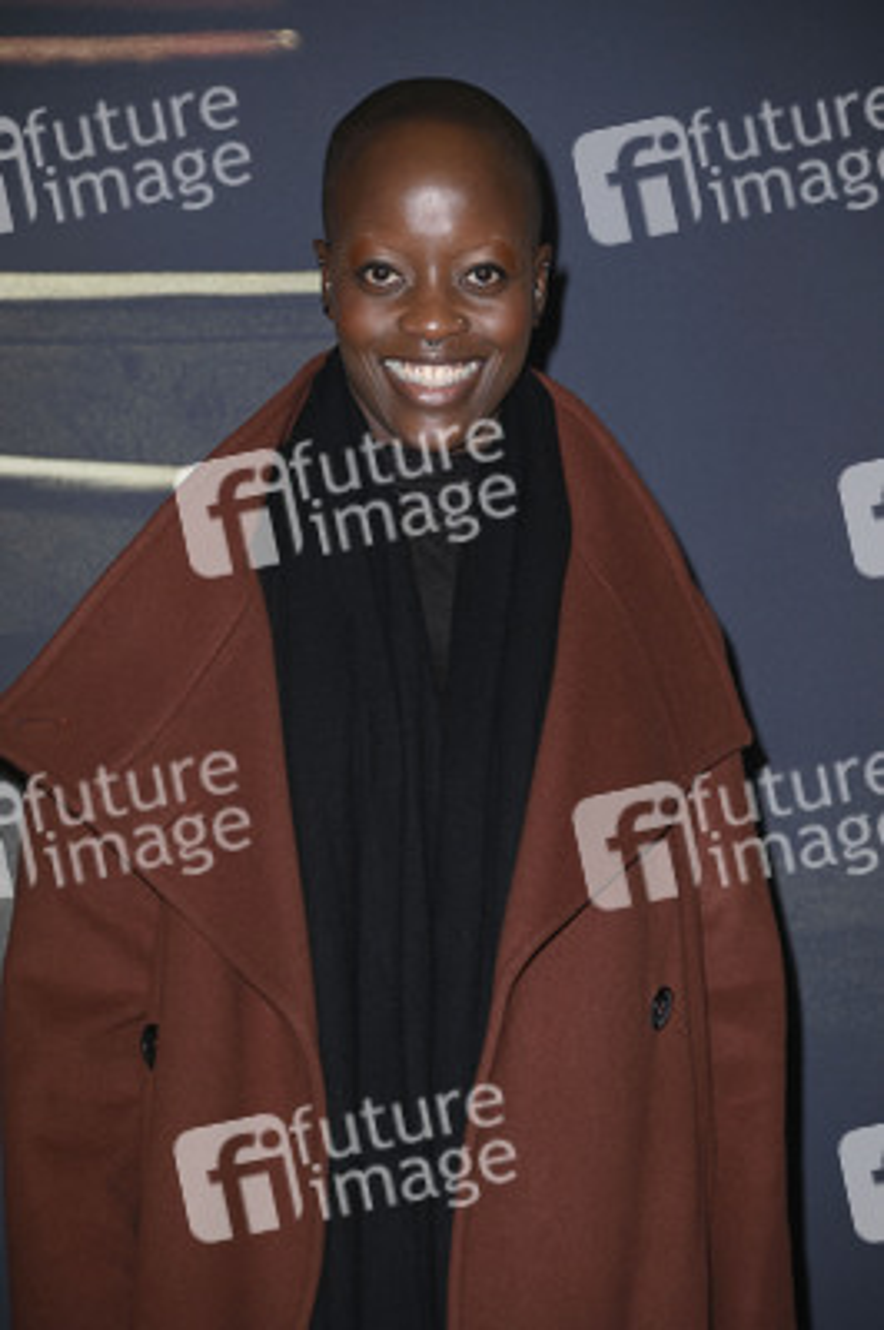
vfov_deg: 15.2
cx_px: 442
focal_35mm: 135
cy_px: 665
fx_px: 4981
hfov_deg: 10.1
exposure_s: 1/250
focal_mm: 135
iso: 400
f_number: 5.6
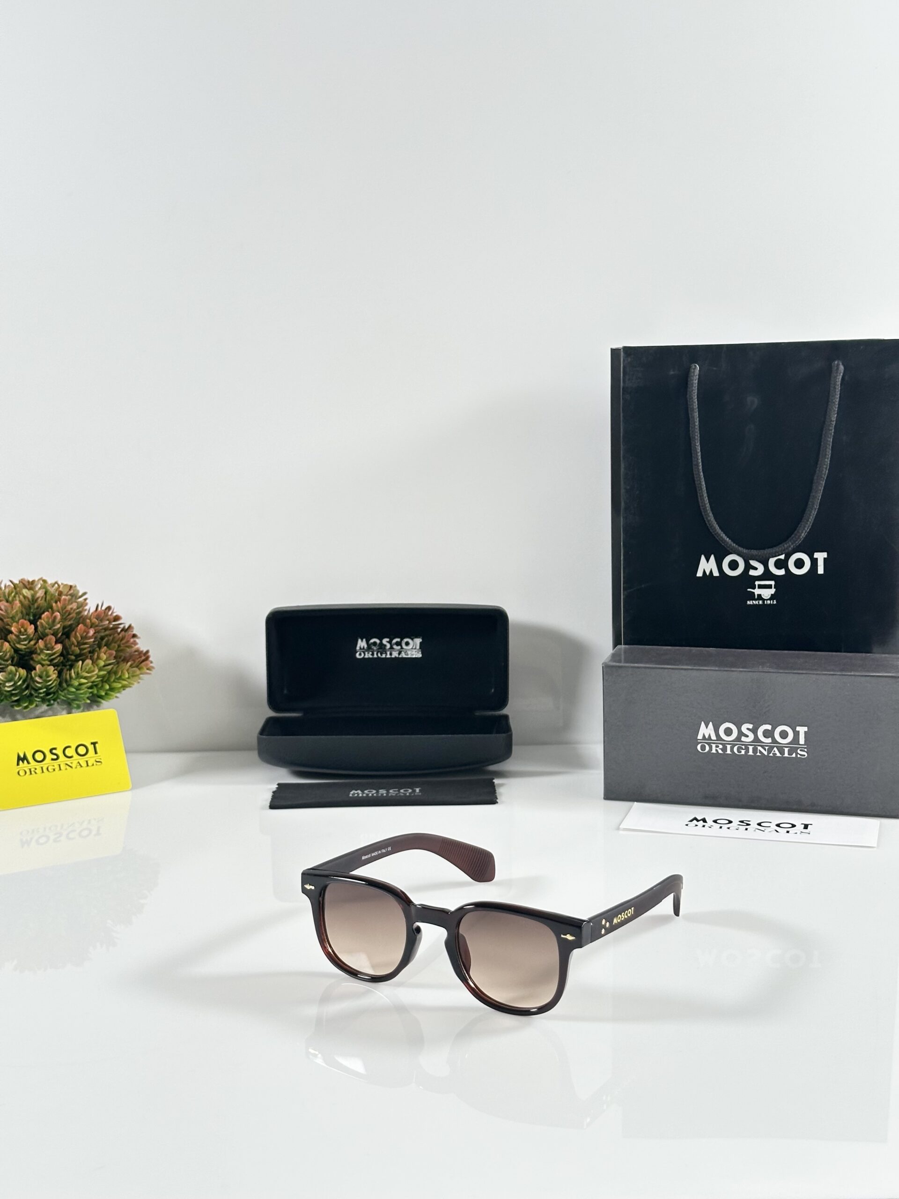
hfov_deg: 30.3
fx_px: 1662
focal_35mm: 48
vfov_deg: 39.7
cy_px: 600
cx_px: 450
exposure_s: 1/100
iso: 125
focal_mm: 6.86
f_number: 1.78
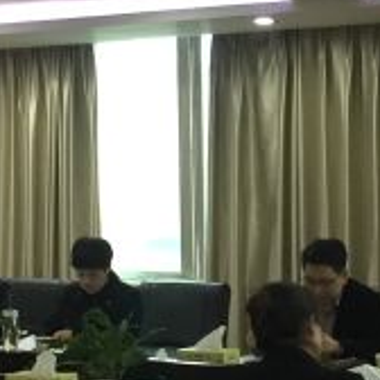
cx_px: 339
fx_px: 1515
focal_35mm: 122
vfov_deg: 14.2
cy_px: 303
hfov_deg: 14.2
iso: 100
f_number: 2.2
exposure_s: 1/17
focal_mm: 4.15
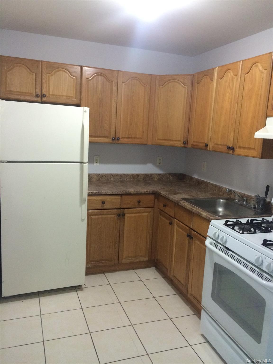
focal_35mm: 29
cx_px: 136
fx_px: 305
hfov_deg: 48.2
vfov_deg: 61.7
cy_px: 182
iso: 250
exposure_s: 1/30
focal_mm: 4.15
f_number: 2.2
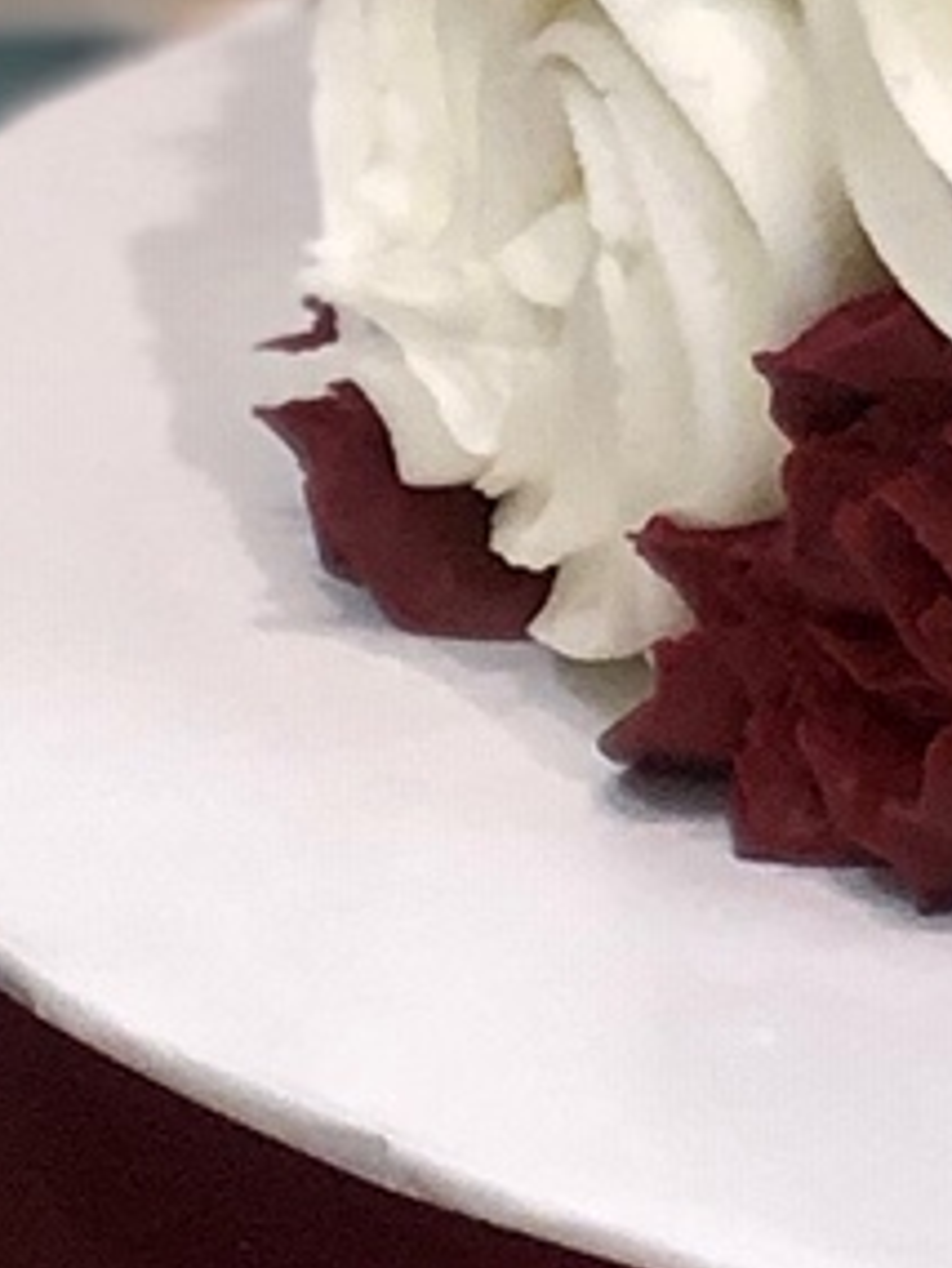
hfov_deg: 3.9
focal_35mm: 368
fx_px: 13484
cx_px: 2656
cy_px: -2505
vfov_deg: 5.1
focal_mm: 6
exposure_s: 1/40
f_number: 2.4
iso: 80
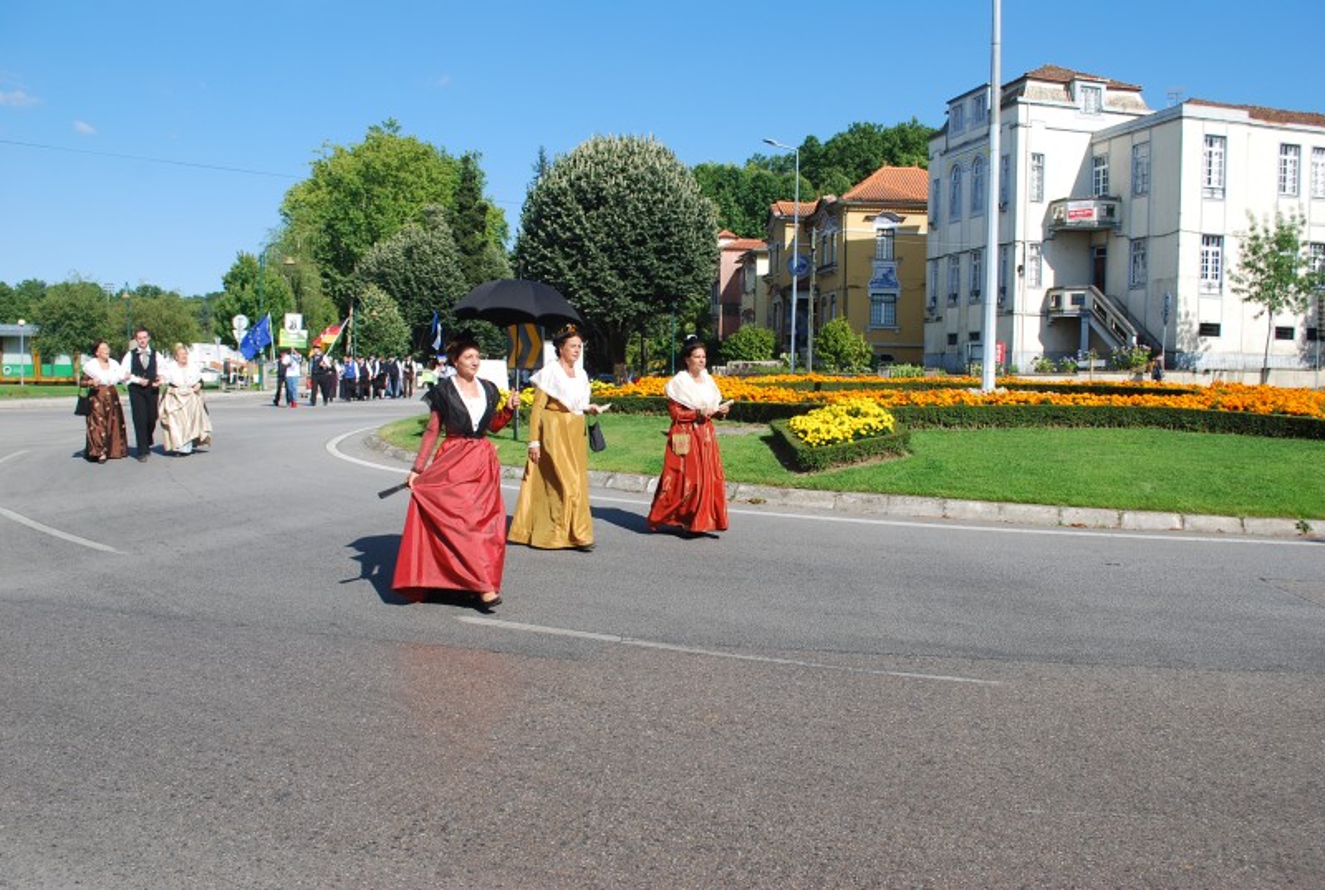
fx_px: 1106
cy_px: 445
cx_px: 662
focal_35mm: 30
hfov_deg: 61.8
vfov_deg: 43.8
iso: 100
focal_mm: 20
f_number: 8
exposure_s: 1/250
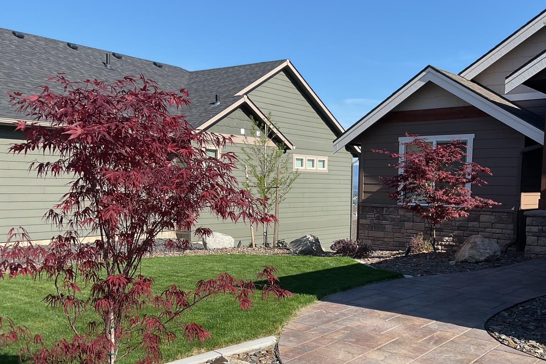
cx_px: 339
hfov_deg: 49.1
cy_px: 242
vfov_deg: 33.9
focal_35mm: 39
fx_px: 591
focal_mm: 3
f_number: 1.8
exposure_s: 1/1490
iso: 16
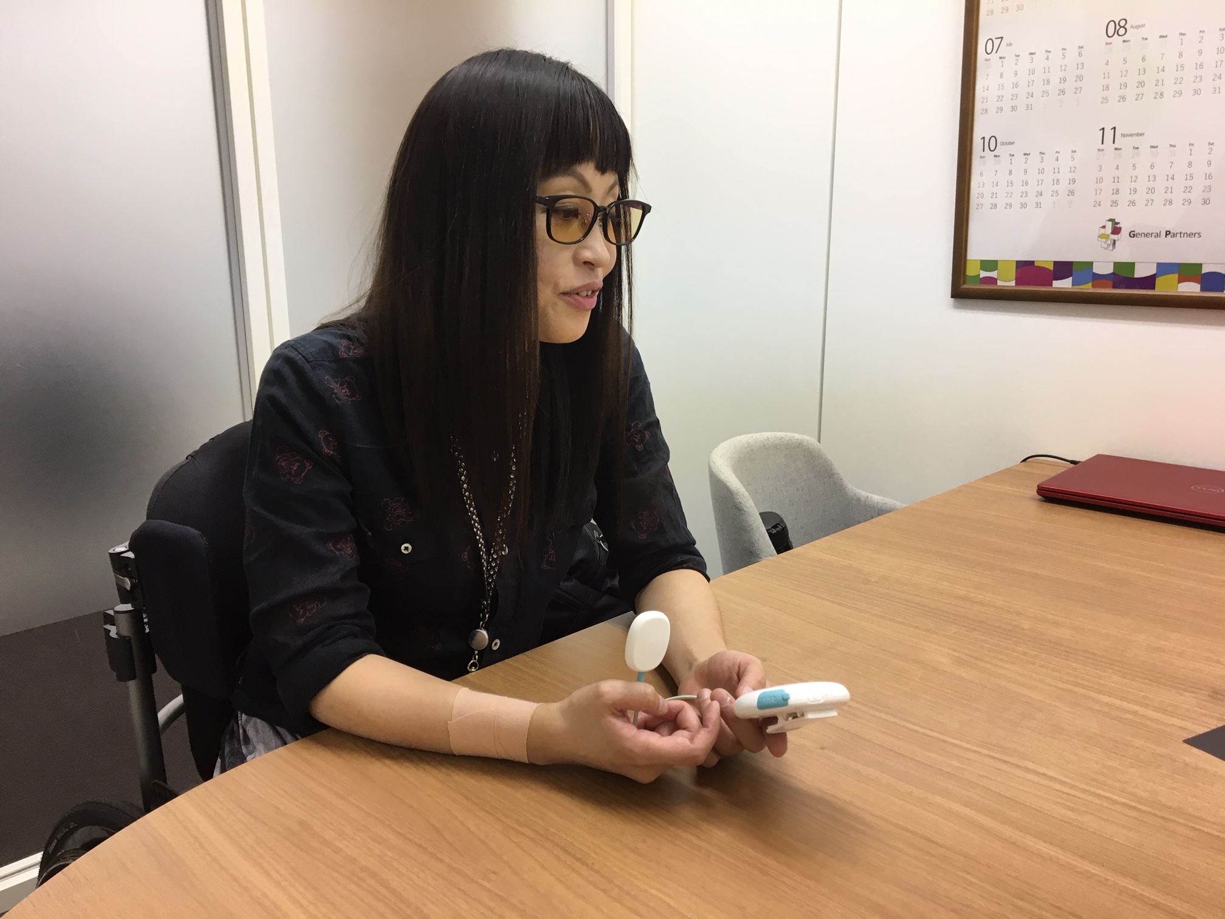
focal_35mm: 29
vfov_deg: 48.2
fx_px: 1026
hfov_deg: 61.7
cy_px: 460
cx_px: 612
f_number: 2.2
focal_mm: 4.15
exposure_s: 1/30
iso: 64
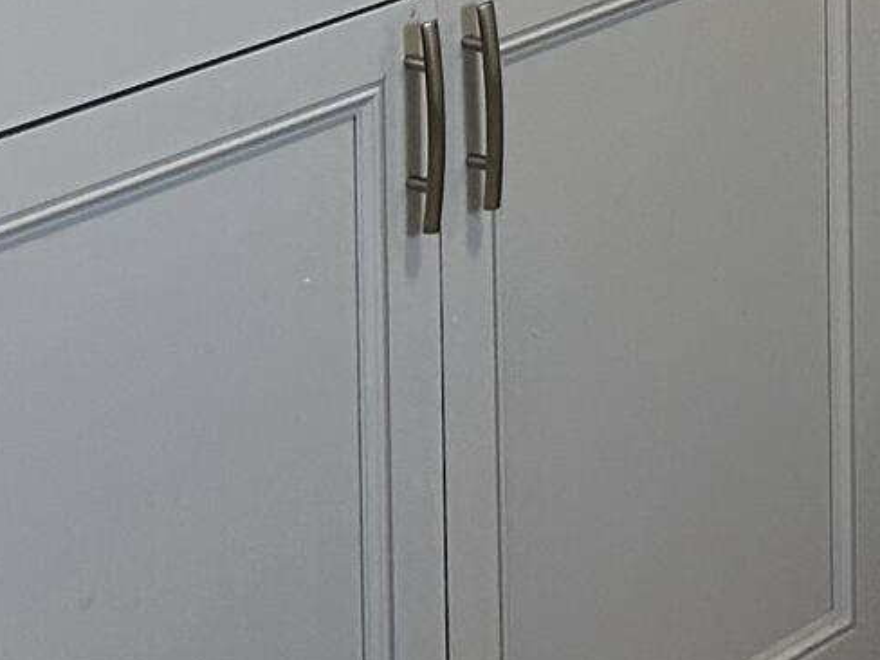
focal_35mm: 160
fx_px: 4067
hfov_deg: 12.0
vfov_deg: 8.7
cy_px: -763
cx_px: 1165
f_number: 1.5
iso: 125
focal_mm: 5.7
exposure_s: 1/120
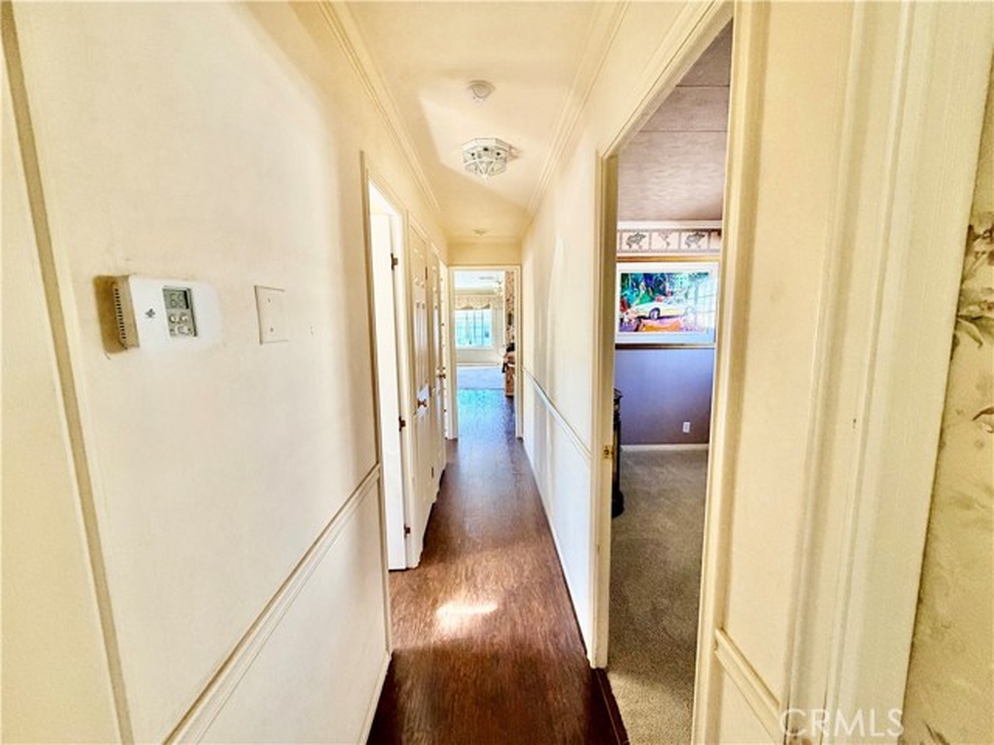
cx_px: 497
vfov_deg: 85.7
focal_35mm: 14
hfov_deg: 102.1
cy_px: 372
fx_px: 402
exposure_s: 1/60
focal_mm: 2.22
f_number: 2.2
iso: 400
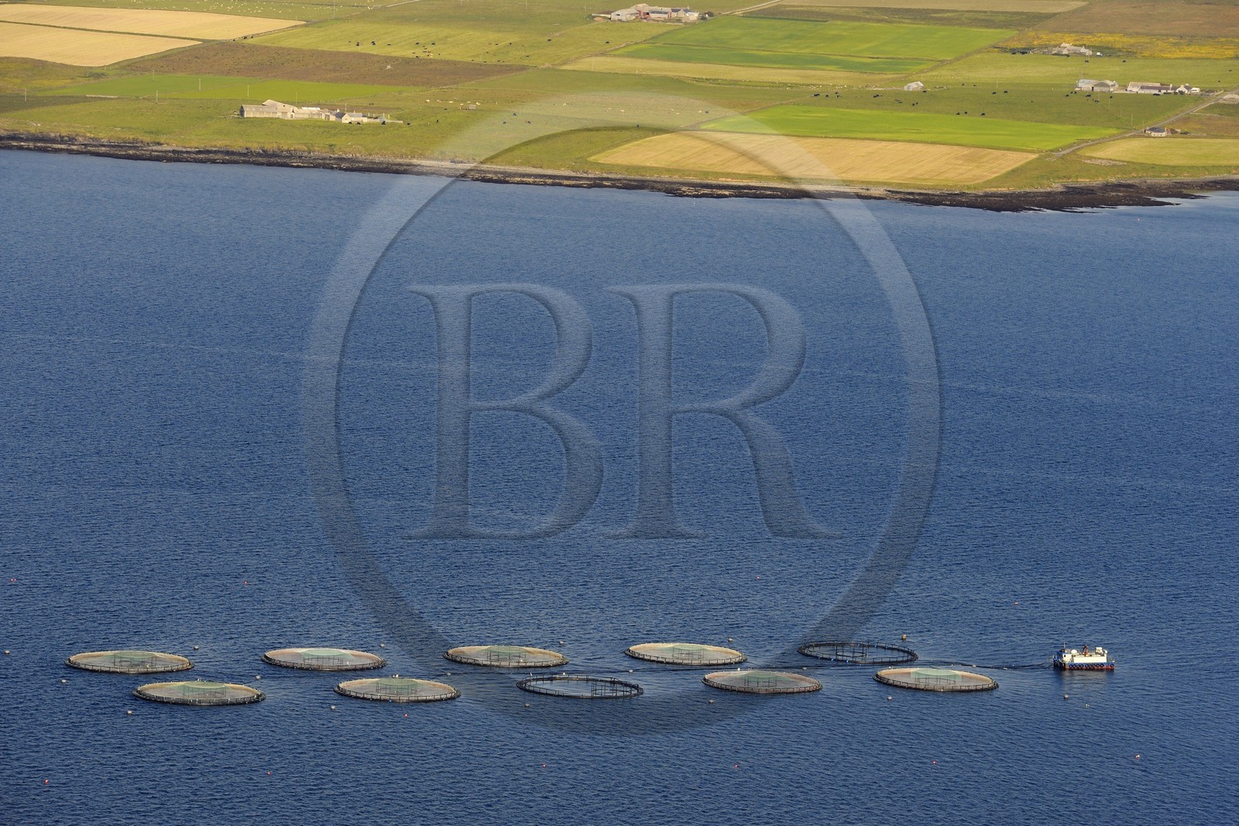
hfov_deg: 10.6
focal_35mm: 195
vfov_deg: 7.0
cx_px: 620
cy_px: 413
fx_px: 6709
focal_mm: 195
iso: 400
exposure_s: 1/800
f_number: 9
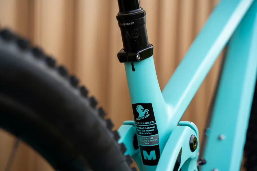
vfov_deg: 18.2
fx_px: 535
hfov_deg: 27.0
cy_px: 86
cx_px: 128
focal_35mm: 75
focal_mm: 75
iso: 800
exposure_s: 1/800
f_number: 4
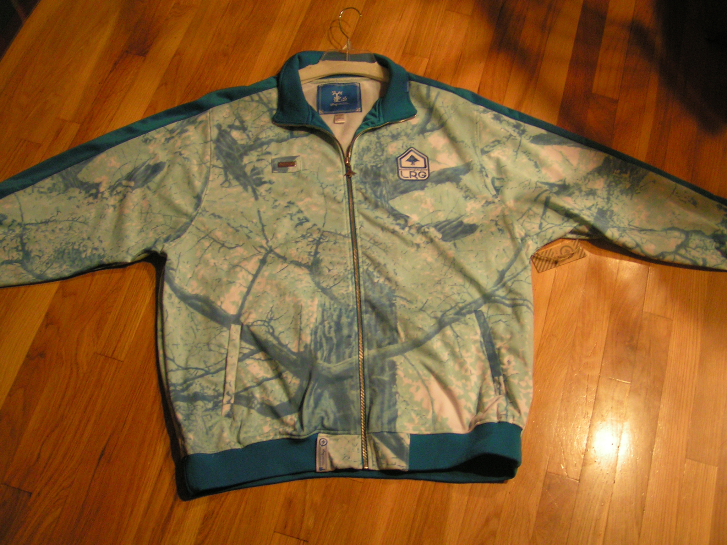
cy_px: 272
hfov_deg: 49.0
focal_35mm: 38
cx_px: 364
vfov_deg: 37.7
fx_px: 798
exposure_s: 1/6
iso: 200
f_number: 2.8
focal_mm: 5.8
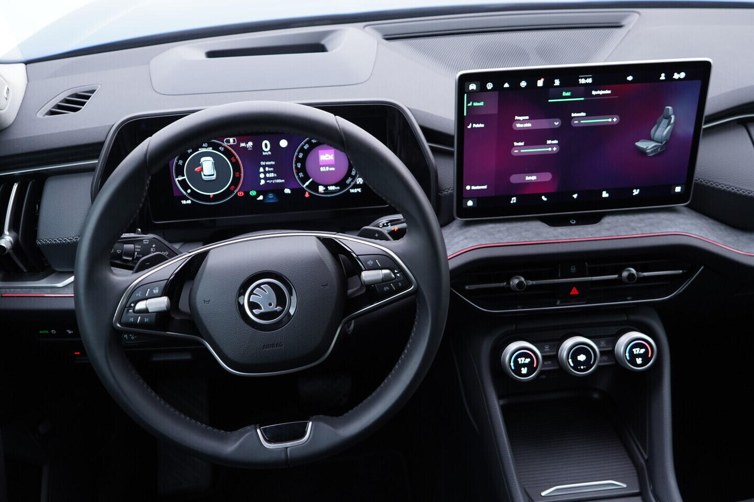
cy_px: 251
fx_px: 754
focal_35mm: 36
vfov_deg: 36.9
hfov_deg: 53.1
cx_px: 377
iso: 250
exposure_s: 1/40
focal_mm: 24
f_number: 2.8
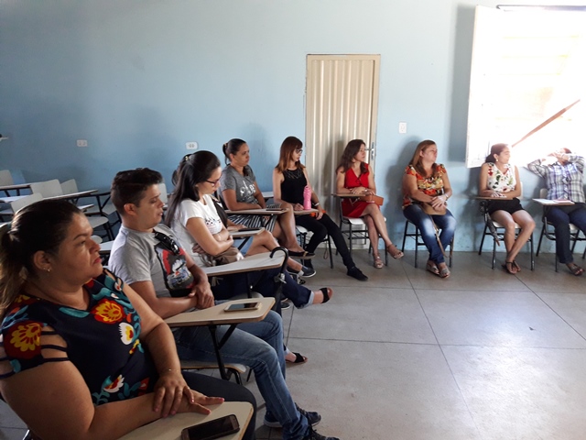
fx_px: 474
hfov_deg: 63.4
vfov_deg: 49.7
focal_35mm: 28
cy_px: 220
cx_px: 293
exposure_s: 1/40
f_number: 1.9
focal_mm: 3.7
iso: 160
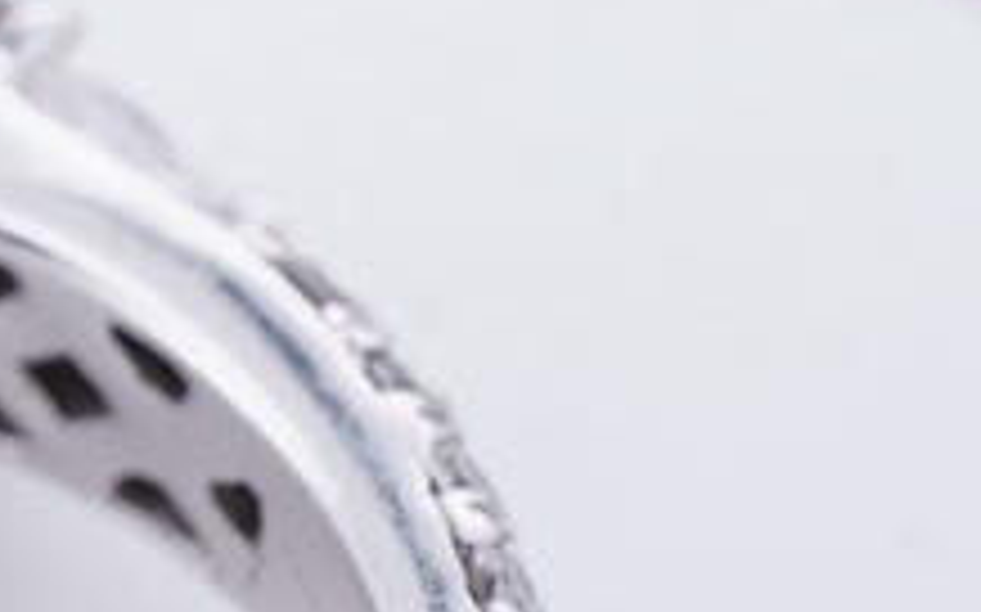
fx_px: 5050
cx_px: -302
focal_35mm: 189
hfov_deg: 10.8
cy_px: 387
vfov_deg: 6.9
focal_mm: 30
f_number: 22
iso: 250
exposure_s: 1/160
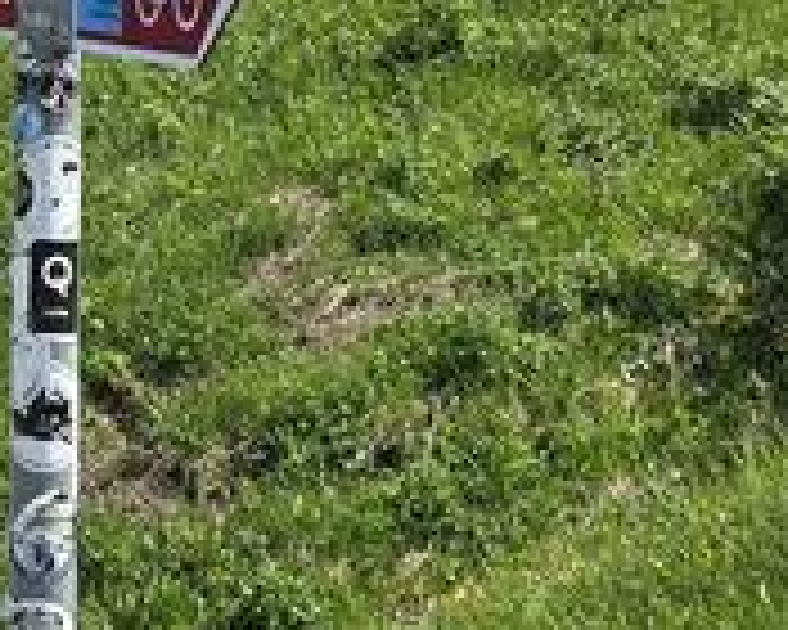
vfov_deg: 11.3
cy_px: -286
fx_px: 3078
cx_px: -338
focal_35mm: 132
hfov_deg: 13.8
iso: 12
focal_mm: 6.3
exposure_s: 1/621
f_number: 1.7
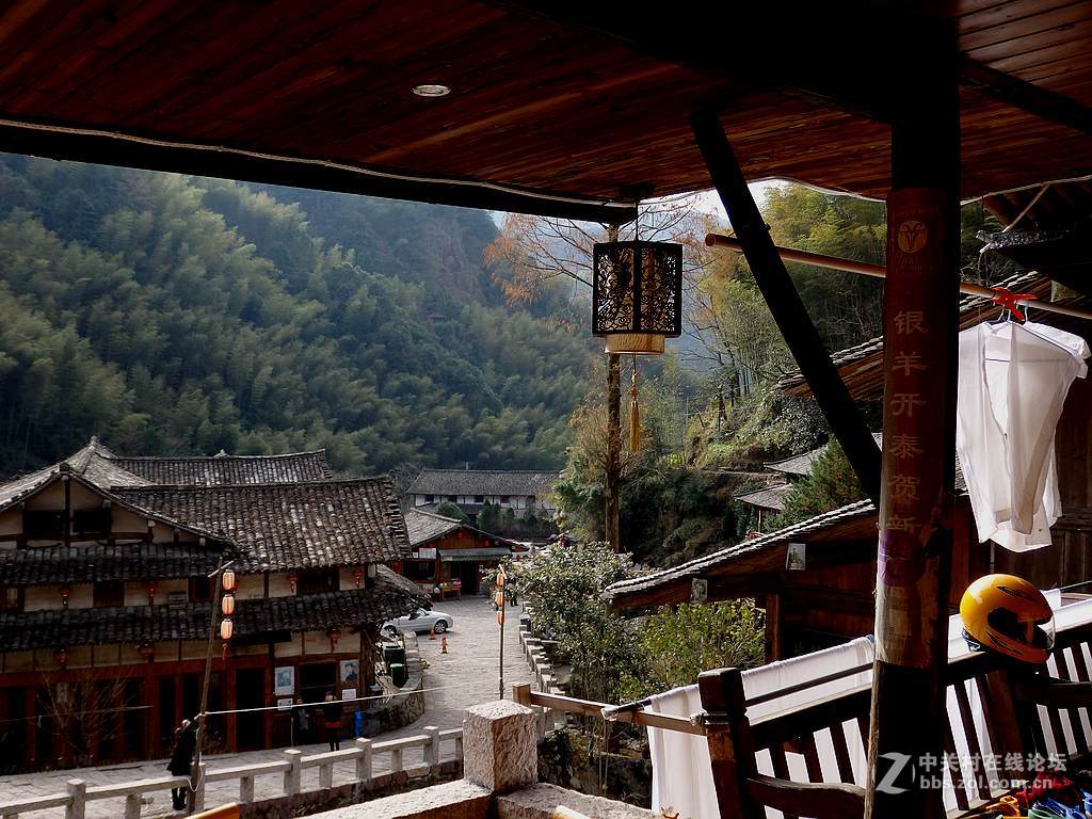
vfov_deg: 42.9
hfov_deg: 55.4
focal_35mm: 33
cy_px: 410
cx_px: 546
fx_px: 1041
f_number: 3.4
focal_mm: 6
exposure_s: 1/250
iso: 100
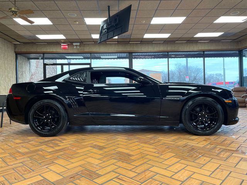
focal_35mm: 26
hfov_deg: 67.3
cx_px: 124
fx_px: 186
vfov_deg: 53.1
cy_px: 92
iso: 100
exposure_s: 1/120
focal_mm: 4.2
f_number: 1.6
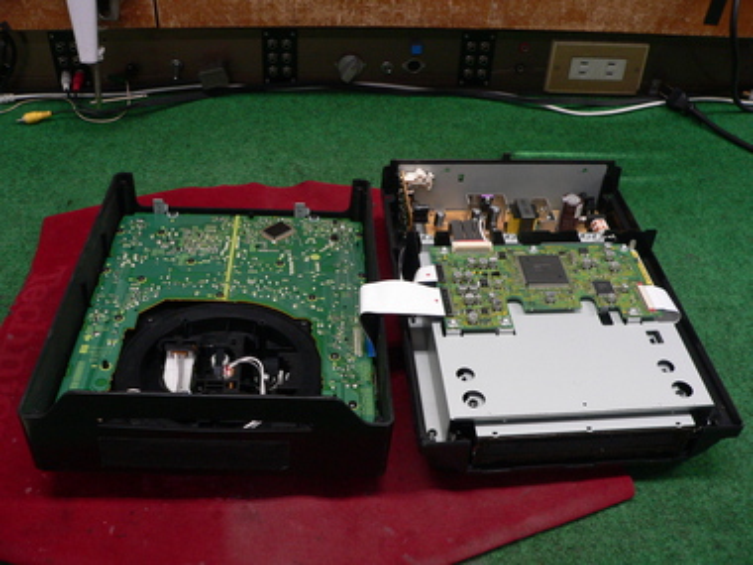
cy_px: 282
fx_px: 783
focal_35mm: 36
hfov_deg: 51.4
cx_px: 376
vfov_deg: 39.7
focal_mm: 6
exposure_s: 1/30
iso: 200
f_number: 2.8
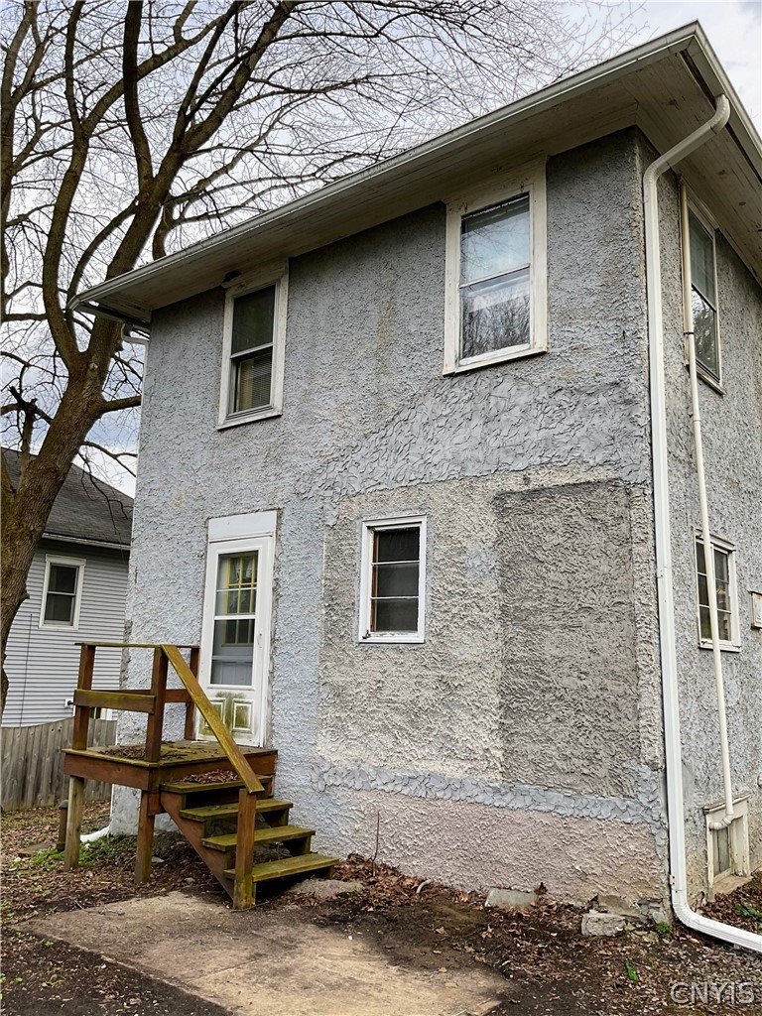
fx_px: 851
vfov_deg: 61.7
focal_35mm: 29
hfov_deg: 48.2
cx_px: 381
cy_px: 508
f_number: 1.8
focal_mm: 3
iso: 16
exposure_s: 1/149
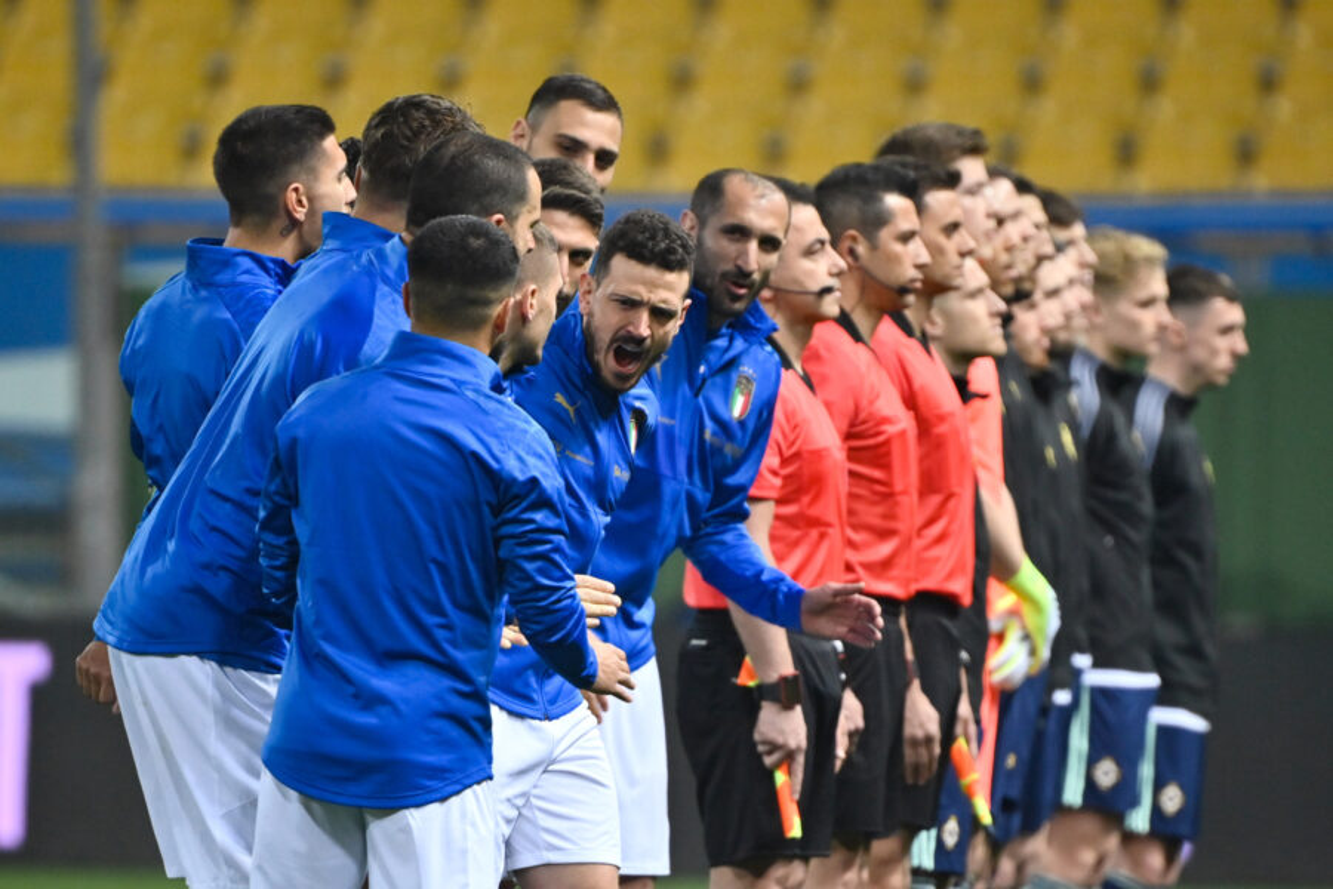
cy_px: 444
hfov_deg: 3.7
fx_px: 20364
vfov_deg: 2.5
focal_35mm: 550
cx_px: 666
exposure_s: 1/800
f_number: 5.6
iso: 2500
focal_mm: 550
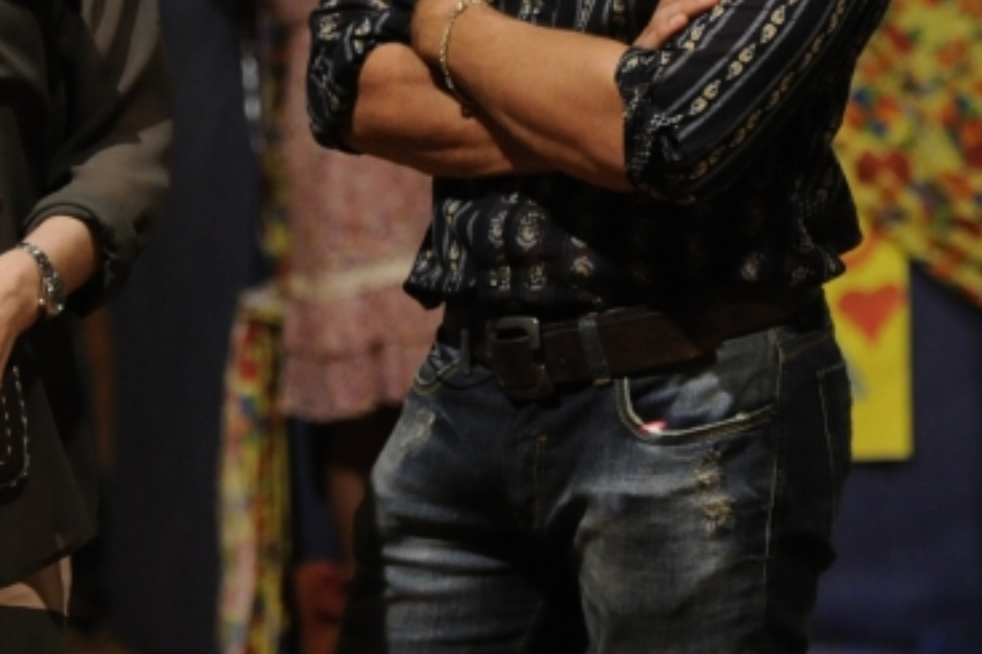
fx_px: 6080
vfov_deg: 6.1
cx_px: 534
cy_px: -17
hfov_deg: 9.2
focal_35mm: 223
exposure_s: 1/160
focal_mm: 82
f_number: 2.8
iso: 5000
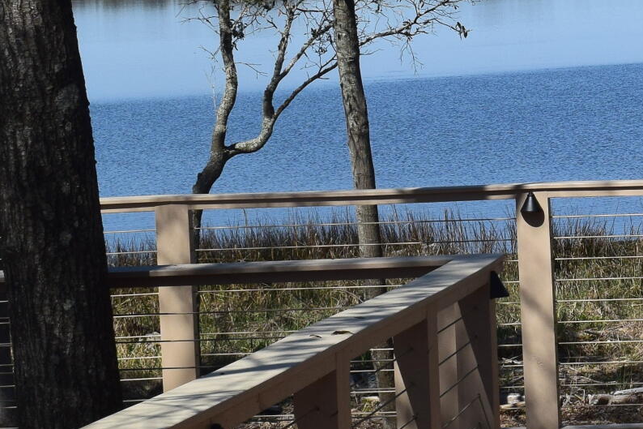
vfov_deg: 10.0
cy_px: 45
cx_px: 877
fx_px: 2428
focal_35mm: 136
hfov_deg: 14.4
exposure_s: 1/500
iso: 280
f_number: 11
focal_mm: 24
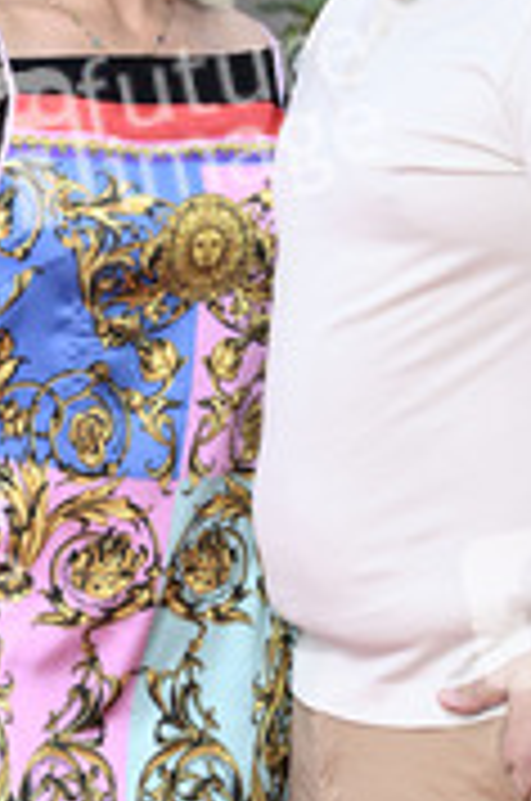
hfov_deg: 6.6
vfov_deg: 10.0
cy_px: 360
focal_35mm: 207
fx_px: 4597
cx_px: 284
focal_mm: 92
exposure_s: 1/200
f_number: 7.1
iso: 250
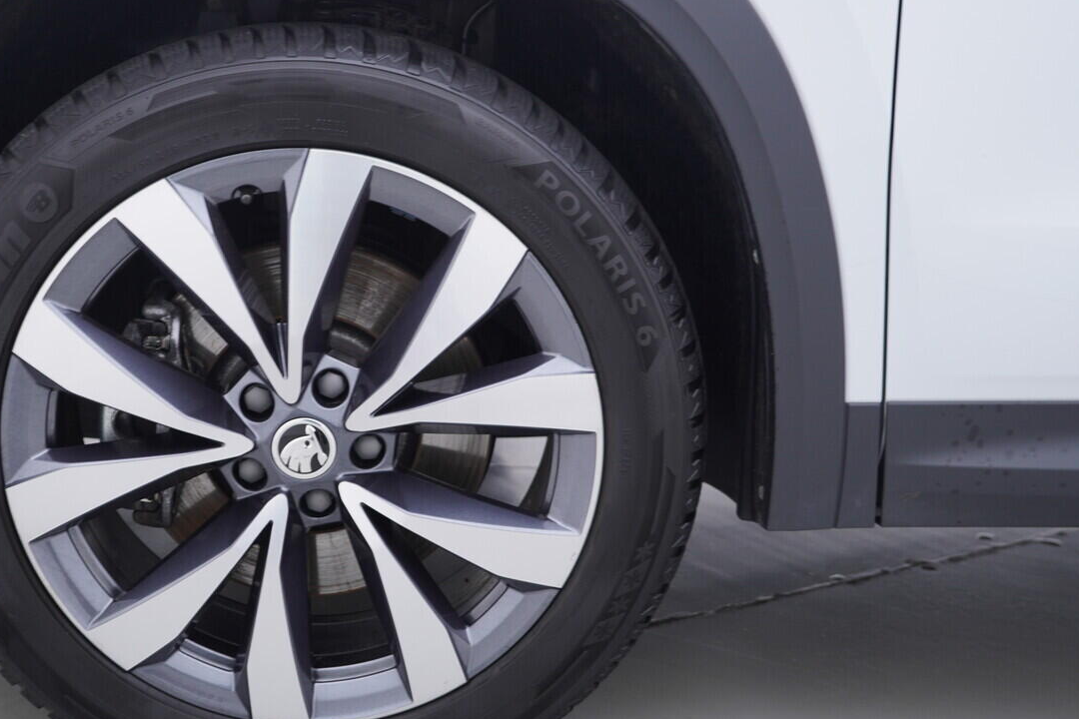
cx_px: 420
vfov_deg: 28.1
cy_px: 403
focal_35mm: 48
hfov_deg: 40.9
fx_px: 1439
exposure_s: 1/50
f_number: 3.2
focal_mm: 24
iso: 125
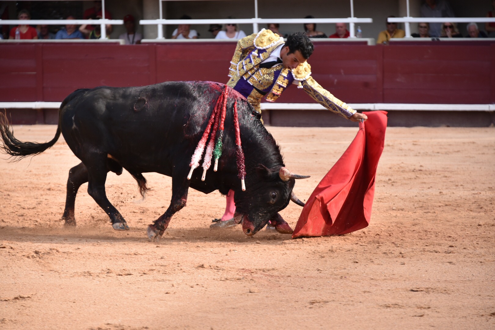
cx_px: 248
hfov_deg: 10.8
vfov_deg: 7.2
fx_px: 2612
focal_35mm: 190
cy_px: 165
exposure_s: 1/800
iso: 800
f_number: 5.6
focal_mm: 190
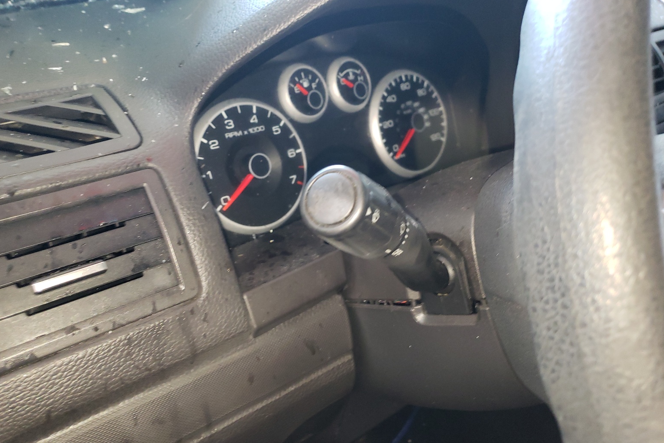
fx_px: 516
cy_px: 206
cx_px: 326
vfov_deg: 46.4
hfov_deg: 65.5
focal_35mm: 28
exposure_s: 1/30
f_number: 1.5
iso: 245
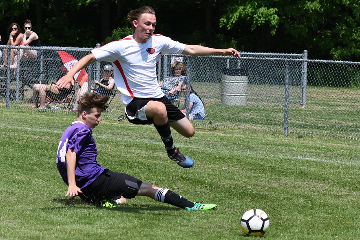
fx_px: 1170
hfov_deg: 17.5
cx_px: 180
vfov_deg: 11.7
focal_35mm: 117
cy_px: 120
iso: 100
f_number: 4.5
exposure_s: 1/1000
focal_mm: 78
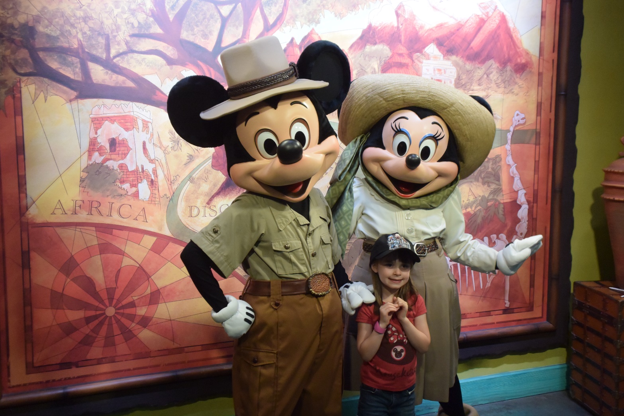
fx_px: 780
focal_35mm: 45
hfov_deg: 43.6
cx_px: 312
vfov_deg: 29.9
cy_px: 208
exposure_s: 1/60
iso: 1000
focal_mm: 16.5
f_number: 4.5
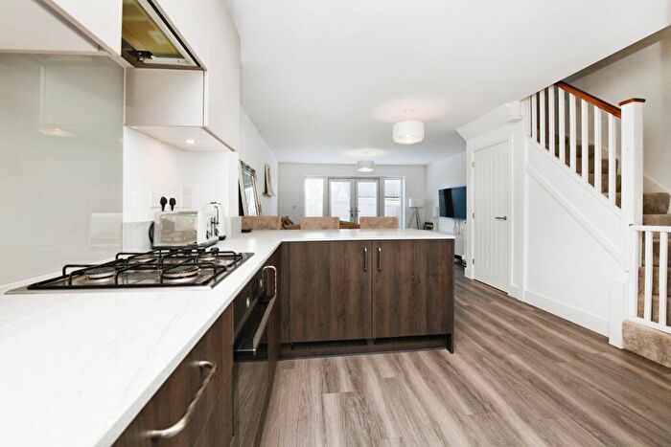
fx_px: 280
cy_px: 224
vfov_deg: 77.4
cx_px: 336
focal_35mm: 15
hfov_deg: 100.4
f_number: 9
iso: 800
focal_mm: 15
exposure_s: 1/60
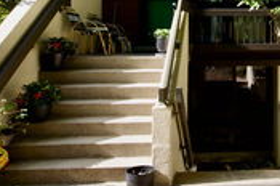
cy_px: 14
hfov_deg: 41.8
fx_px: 342
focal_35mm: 44
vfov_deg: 29.0
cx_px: 240
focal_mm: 10
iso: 140
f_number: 7.1
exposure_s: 1/400
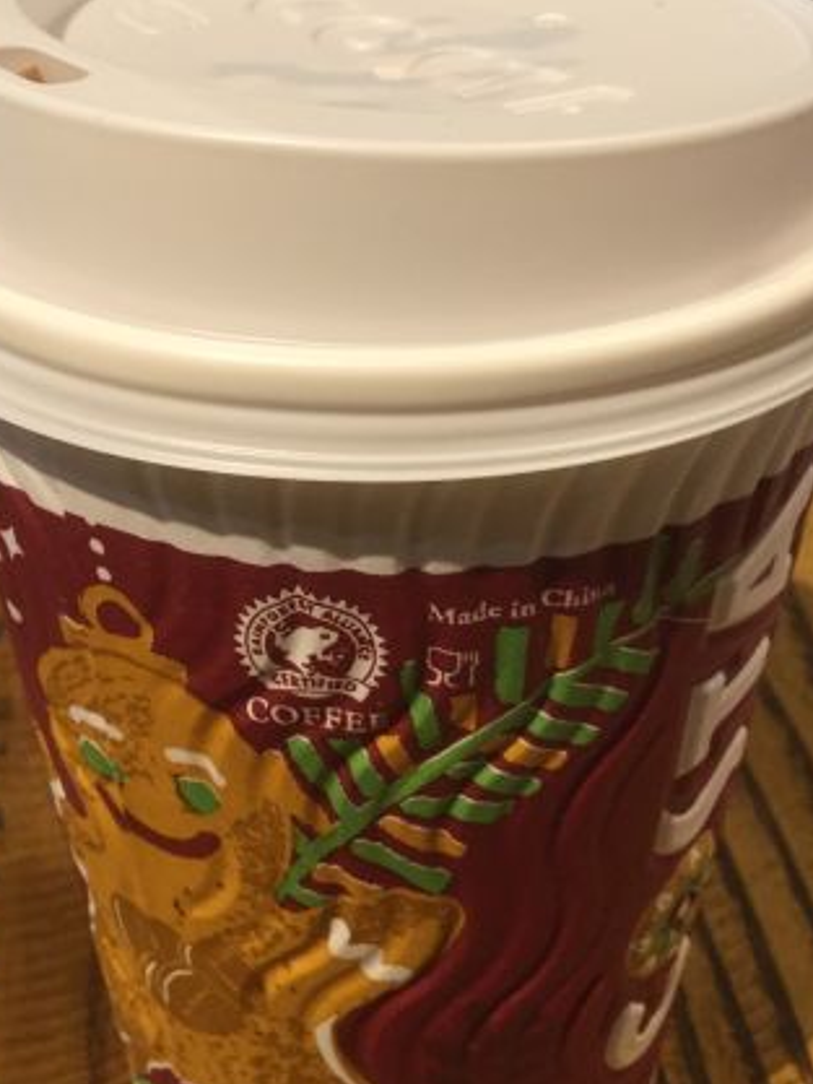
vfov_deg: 36.8
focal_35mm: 52
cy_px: 528
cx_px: 355
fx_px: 1628
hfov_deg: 28.0
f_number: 2.4
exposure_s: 1/33
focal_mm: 3.3
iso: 100
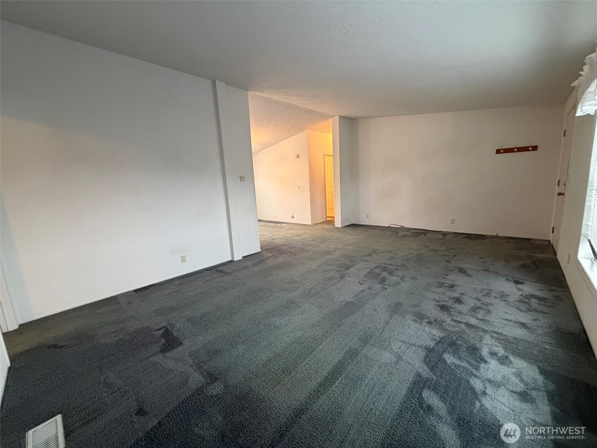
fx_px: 241
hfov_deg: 102.1
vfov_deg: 85.7
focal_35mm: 14
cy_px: 224
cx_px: 298
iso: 400
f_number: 2.2
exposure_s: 1/60
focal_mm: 2.22
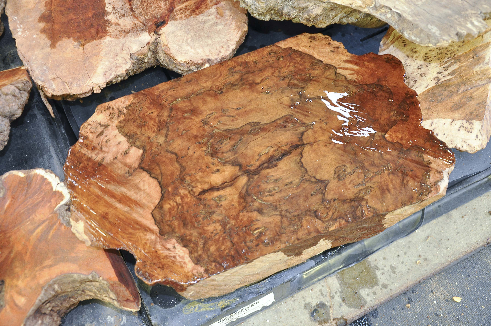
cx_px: 246
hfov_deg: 51.3
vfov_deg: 35.4
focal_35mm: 38
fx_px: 511
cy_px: 163
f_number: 4
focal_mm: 25
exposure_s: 1/60
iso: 800
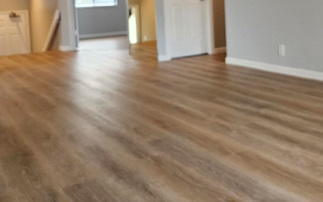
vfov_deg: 26.5
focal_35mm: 47
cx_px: 192
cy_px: 22
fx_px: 414
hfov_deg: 42.5
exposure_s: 1/120
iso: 400
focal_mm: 6.3
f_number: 1.7
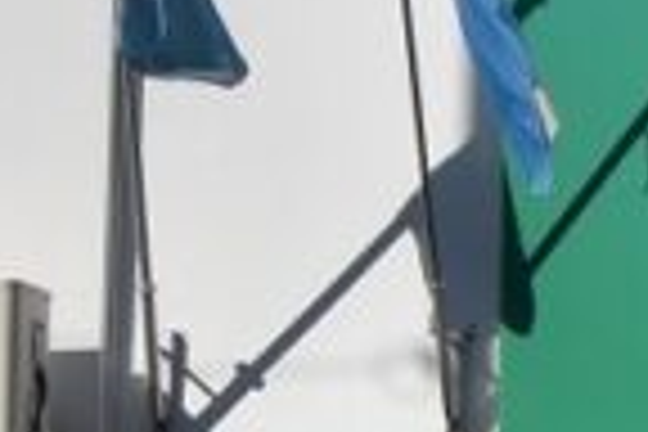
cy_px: 533
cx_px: 1480
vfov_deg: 3.8
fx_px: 6461
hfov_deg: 5.6
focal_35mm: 359
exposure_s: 1/500
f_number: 18
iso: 200
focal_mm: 40
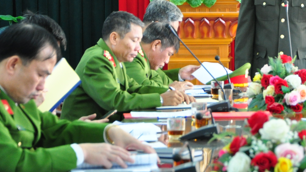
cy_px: 5
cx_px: 280
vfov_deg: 5.3
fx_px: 1866
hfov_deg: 9.3
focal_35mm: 230
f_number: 5.3
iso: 800
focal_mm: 62
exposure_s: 1/30
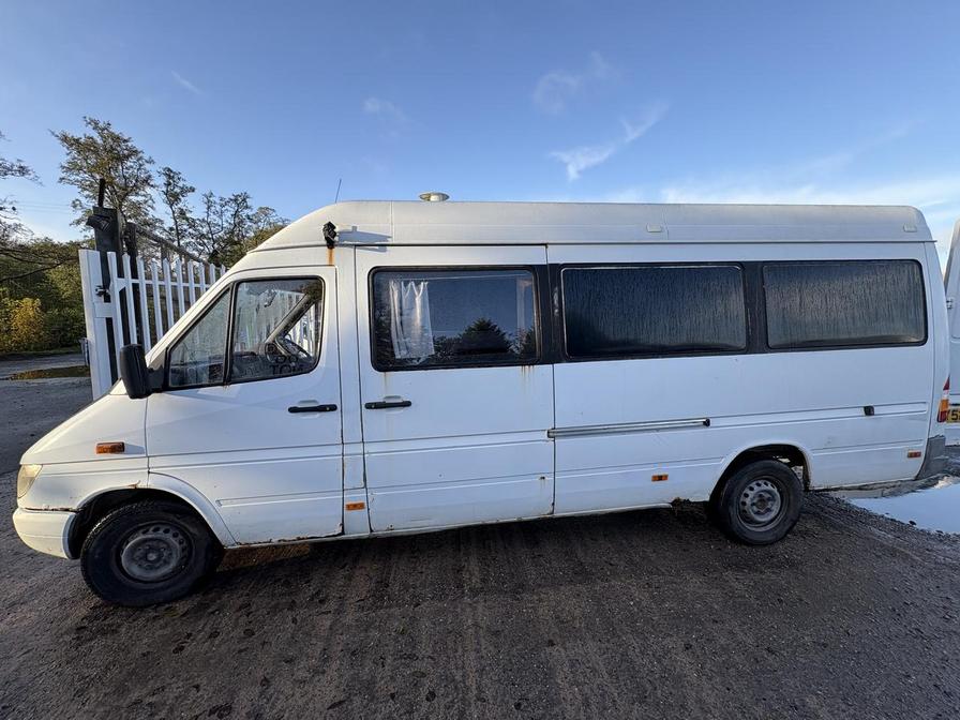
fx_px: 388
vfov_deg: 85.7
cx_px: 480
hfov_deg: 102.1
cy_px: 360
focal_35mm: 14
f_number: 2.2
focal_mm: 2.22
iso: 40
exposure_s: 1/414
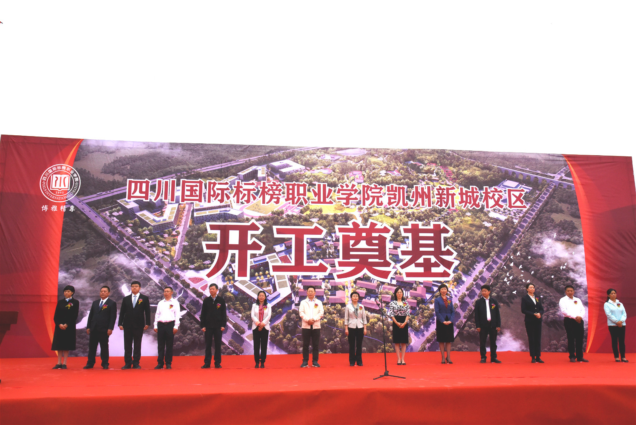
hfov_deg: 60.3
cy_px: 212
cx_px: 318
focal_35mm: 31
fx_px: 548
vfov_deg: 42.4
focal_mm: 31
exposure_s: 1/250
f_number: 22
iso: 1600
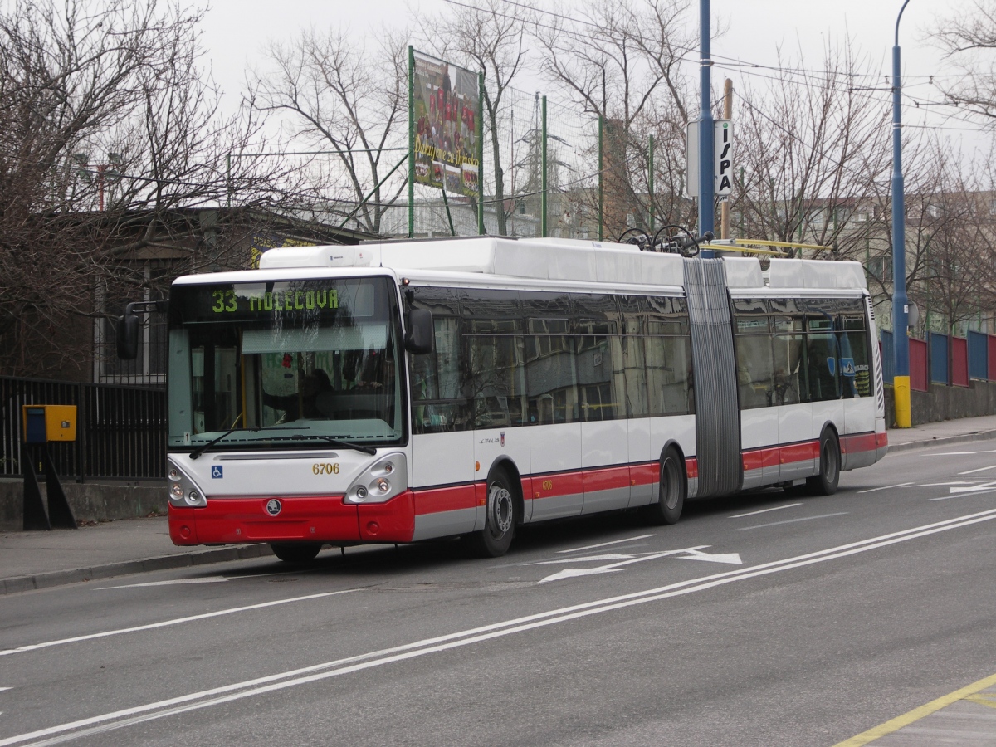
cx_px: 498
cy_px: 374
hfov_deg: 18.0
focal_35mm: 109
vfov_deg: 13.6
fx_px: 3136
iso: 80
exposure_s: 1/250
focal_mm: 28.2
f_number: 3.5
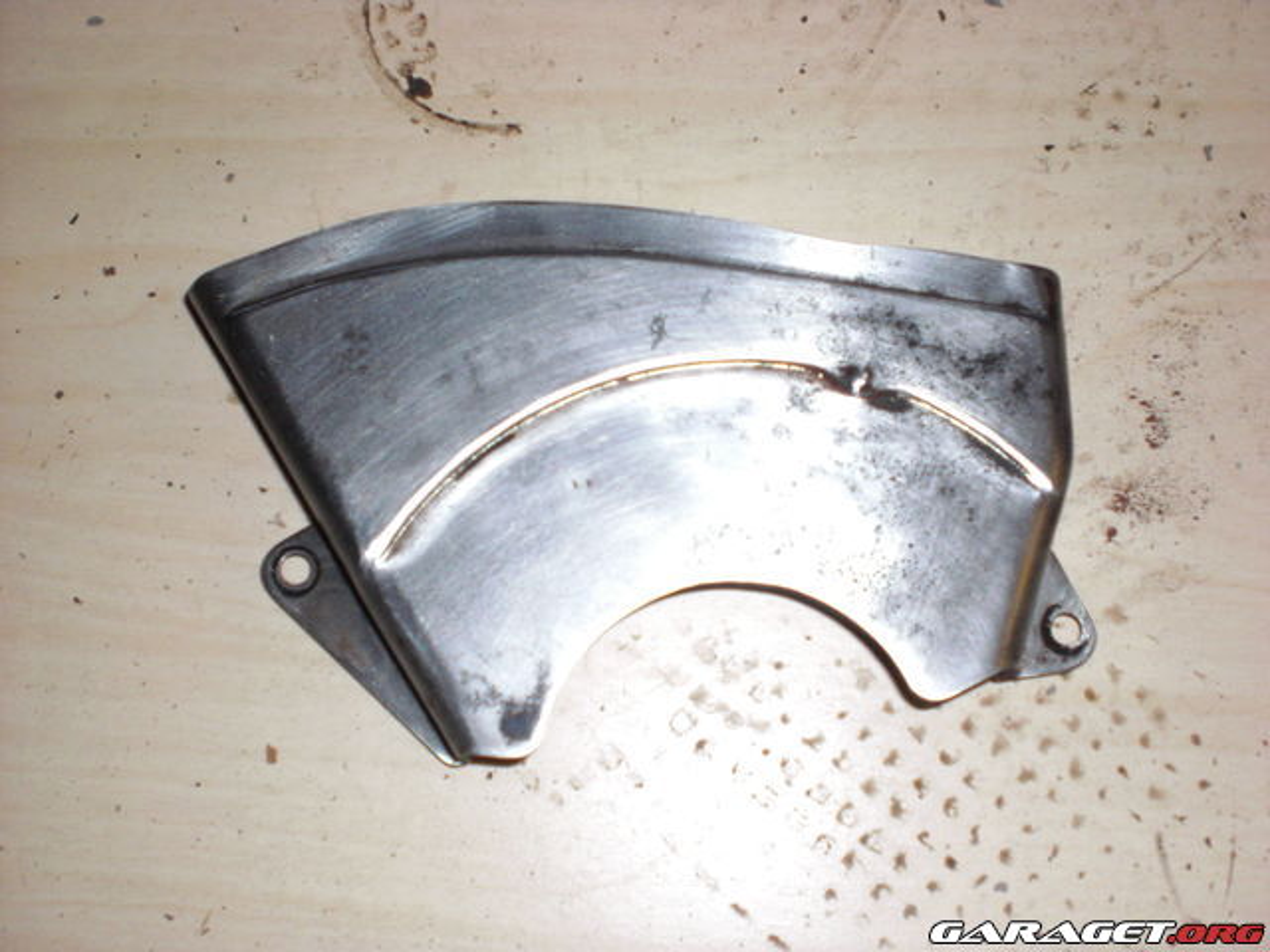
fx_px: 1394
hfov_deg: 49.0
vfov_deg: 37.7
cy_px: 476
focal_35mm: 38
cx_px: 635
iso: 200
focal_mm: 6.3
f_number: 3.1
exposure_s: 1/60
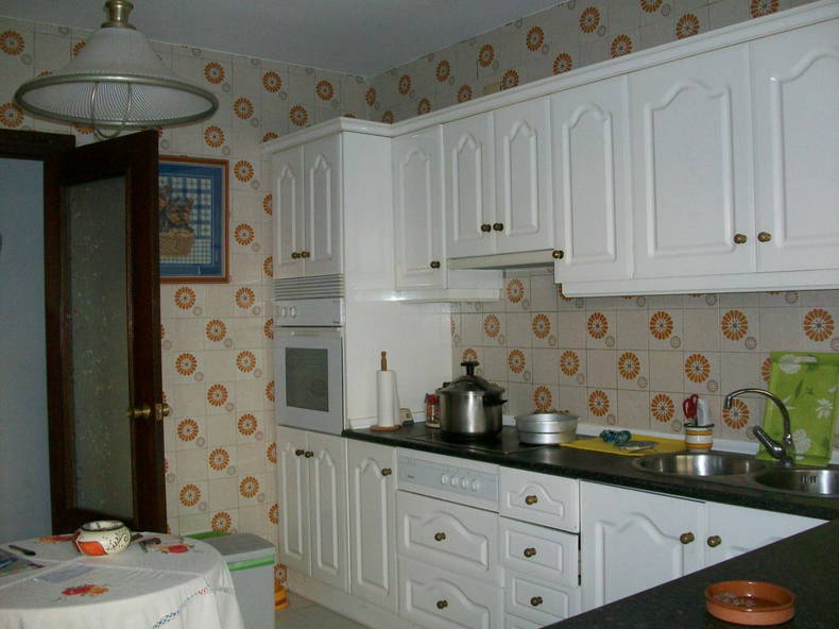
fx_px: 824
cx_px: 420
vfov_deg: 41.8
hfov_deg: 54.0
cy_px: 314
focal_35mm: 34
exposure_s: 1/60
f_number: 2.8
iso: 160
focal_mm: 5.7
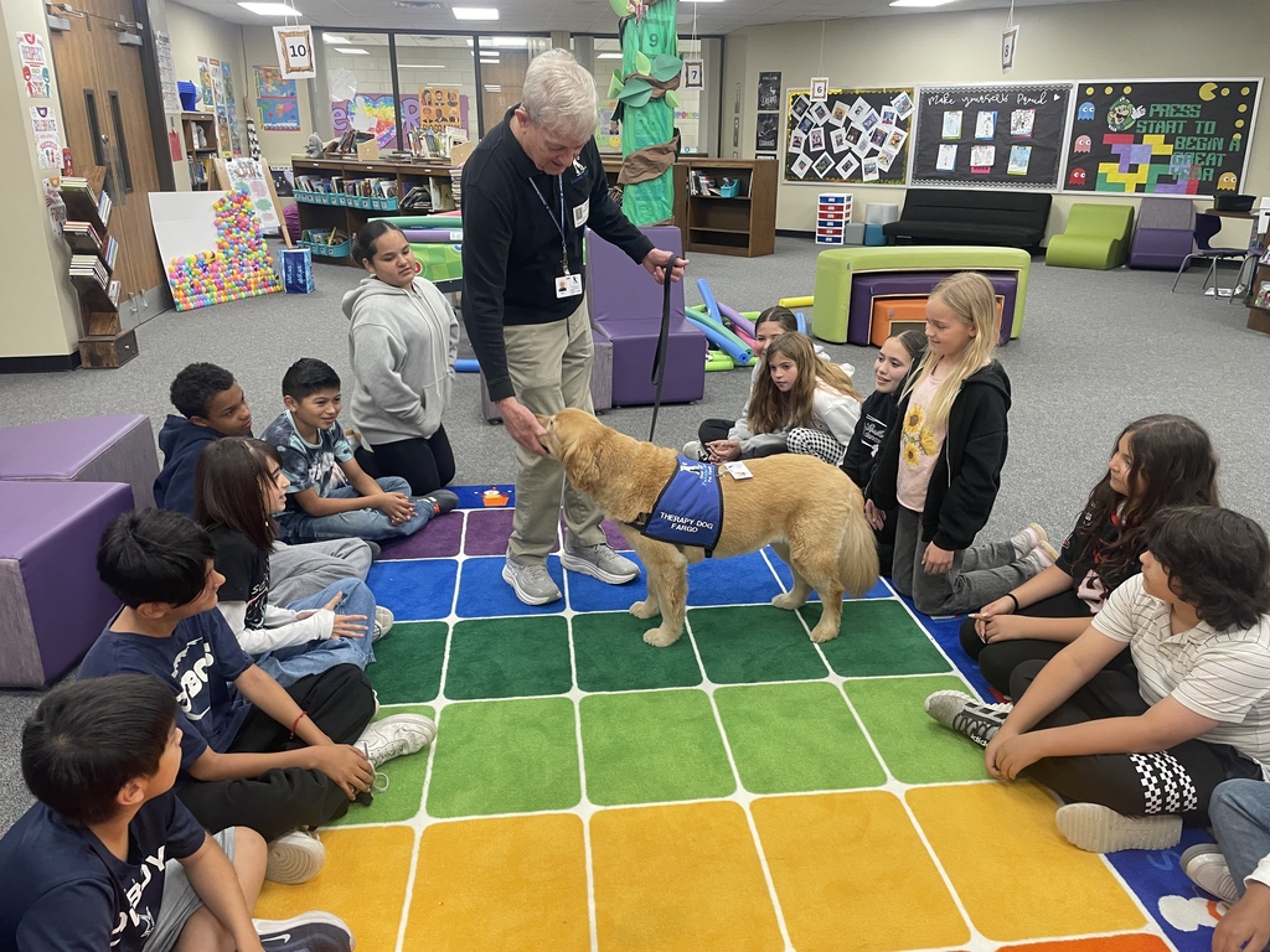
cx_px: 635
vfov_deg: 53.1
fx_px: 954
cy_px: 476
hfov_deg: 67.3
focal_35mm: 26
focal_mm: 4.2
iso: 125
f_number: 1.6
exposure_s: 1/73
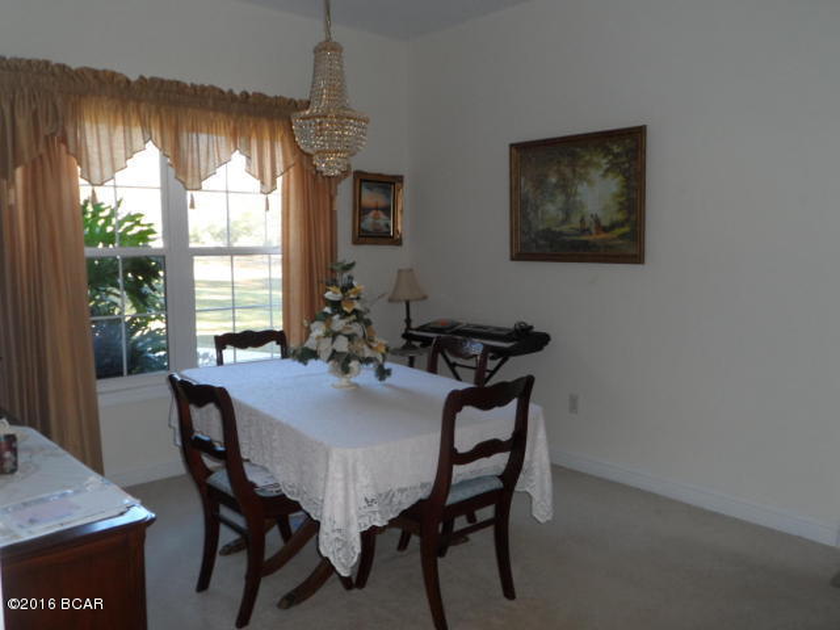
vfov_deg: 49.7
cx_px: 420
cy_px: 315
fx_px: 679
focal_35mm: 28
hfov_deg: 63.4
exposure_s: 1/30
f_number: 3.1
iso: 120
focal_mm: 4.9
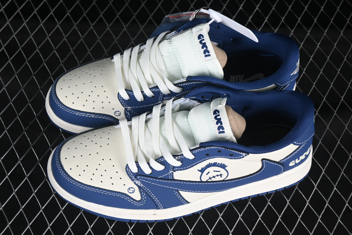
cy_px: 118
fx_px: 733
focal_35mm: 75
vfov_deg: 18.2
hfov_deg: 27.0
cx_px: 176
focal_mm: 50
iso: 160
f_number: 6.3
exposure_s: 1/60
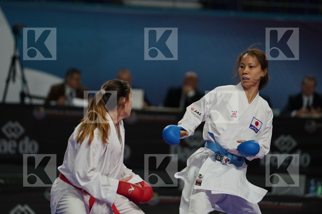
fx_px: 2683
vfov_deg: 4.6
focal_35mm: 300
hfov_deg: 6.9
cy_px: 107
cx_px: 161
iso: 1000
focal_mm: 200
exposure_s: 1/1000
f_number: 2.8
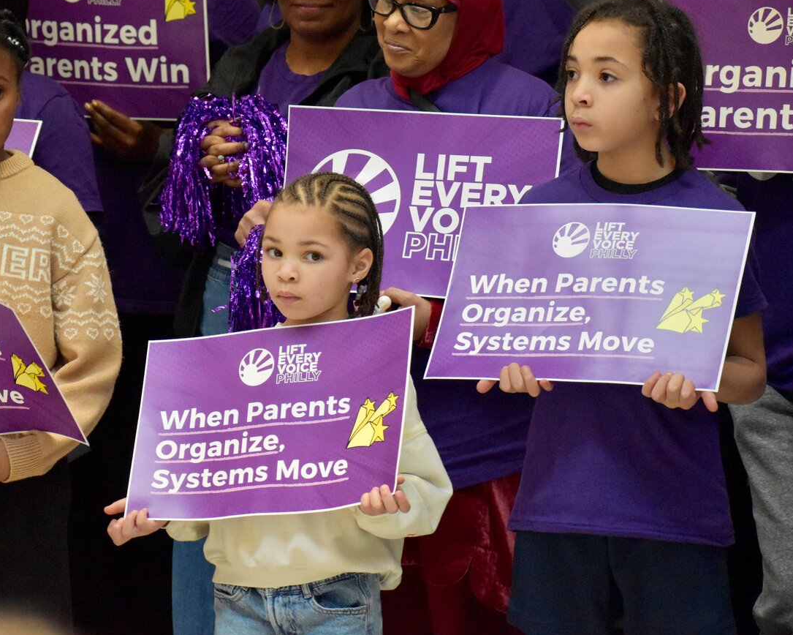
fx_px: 5116
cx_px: 288
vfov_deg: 7.1
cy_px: 285
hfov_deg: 8.9
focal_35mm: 218
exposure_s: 1/250
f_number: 4.8
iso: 4500
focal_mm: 112
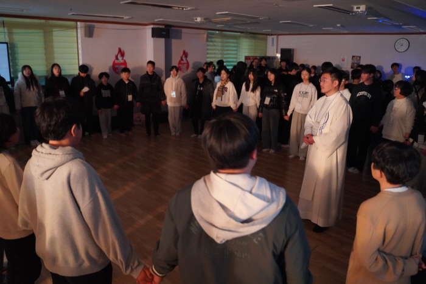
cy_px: 142
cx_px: 213
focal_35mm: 28
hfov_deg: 65.5
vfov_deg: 46.4
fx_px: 331
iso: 12800
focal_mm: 28
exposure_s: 1/15
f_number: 2.8
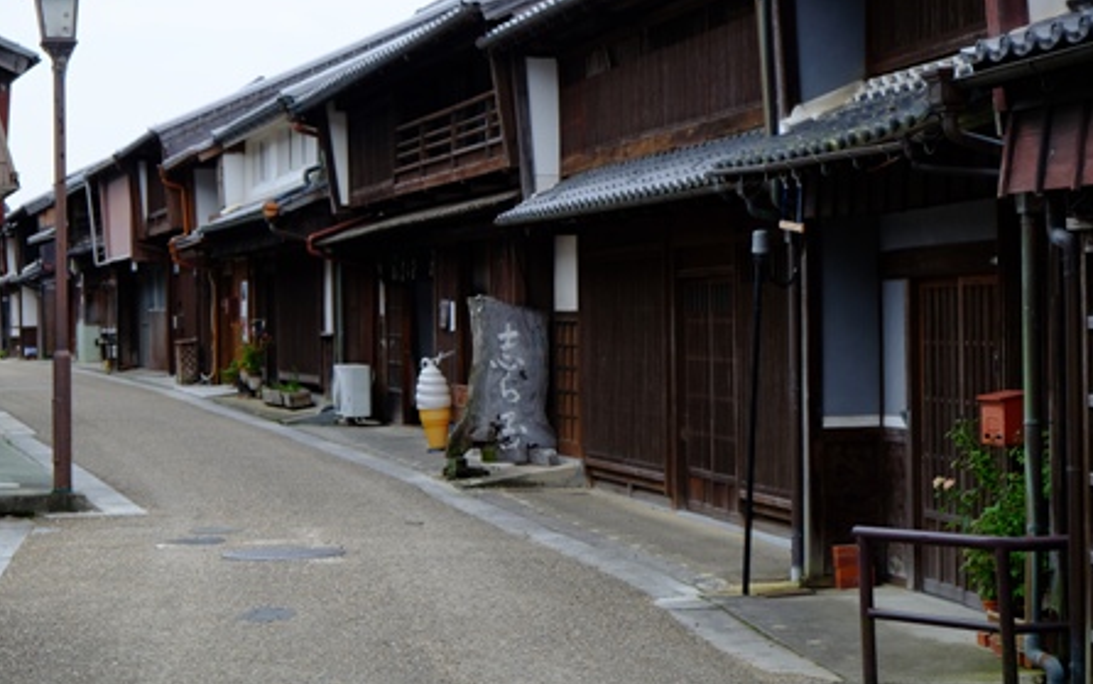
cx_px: 546
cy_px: 335
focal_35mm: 85
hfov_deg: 24.4
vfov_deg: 15.4
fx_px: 2533
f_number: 5.6
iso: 400
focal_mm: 55
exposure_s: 1/320
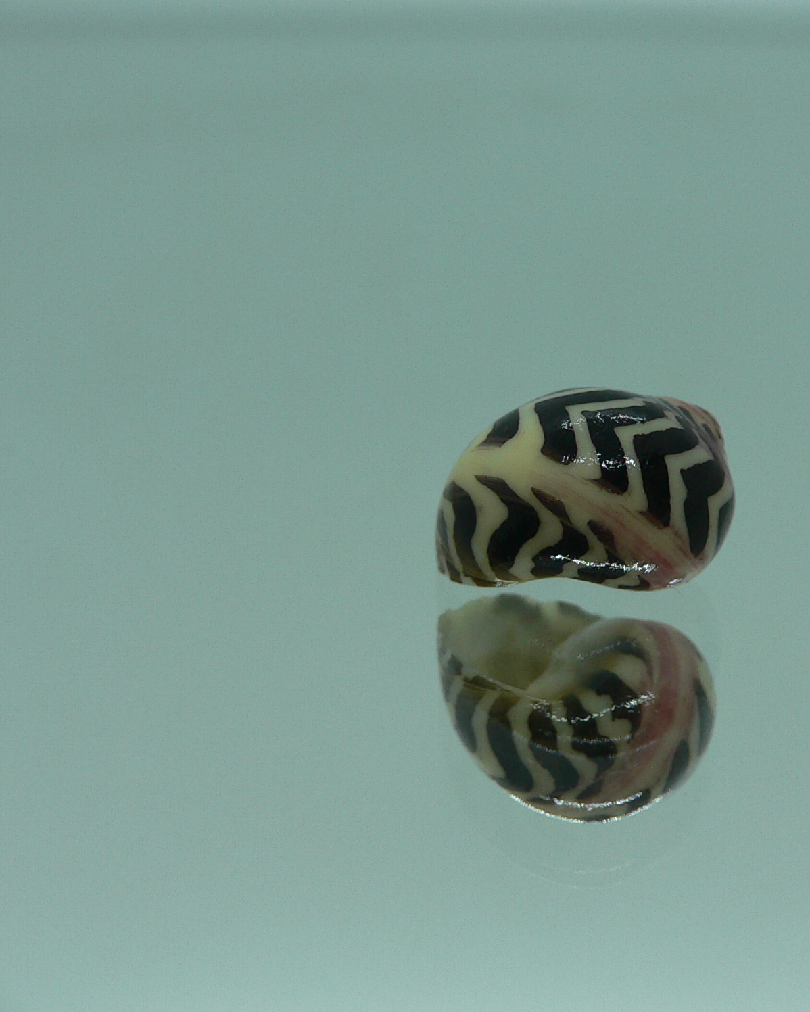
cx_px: 556
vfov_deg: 40.3
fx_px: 1378
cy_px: 508
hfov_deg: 32.4
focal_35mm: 46
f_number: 2.8
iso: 80
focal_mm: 4.6
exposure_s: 1/80
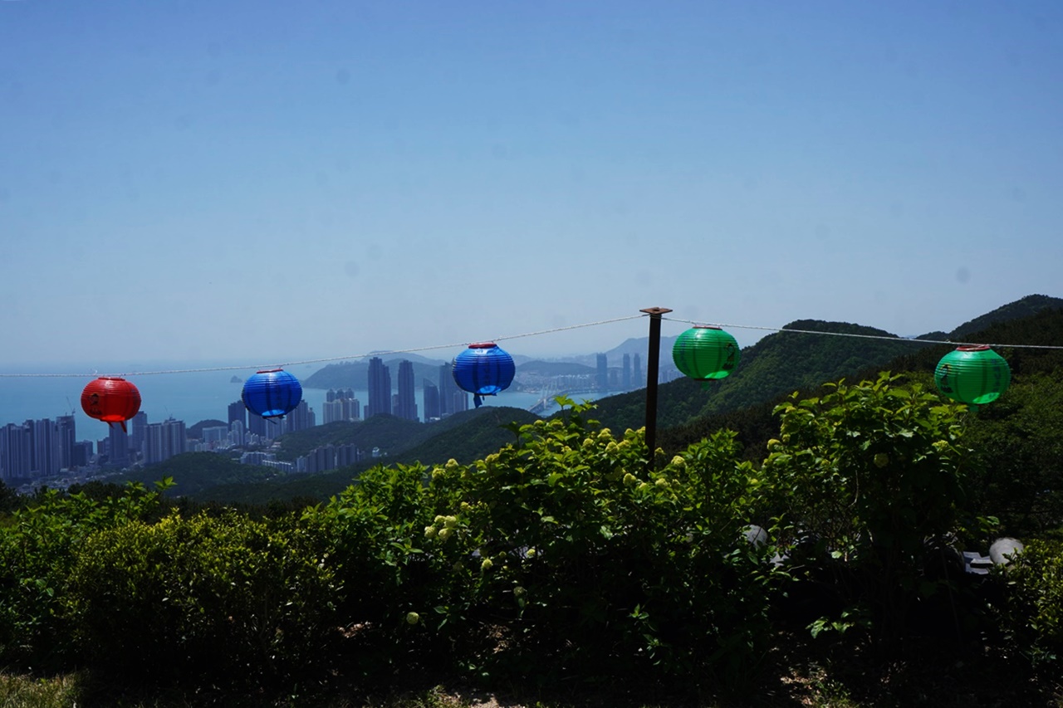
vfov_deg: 36.9
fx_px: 1063
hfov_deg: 53.1
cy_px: 354
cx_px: 532
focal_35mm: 36
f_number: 13
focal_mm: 24
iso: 100
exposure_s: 1/250
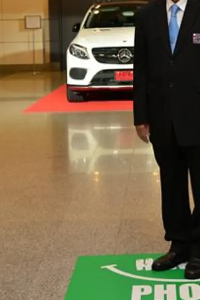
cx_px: 180
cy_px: 61
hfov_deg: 14.6
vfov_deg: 21.6
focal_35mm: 93
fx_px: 774
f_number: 5.6
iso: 1000
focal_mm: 48
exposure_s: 1/100
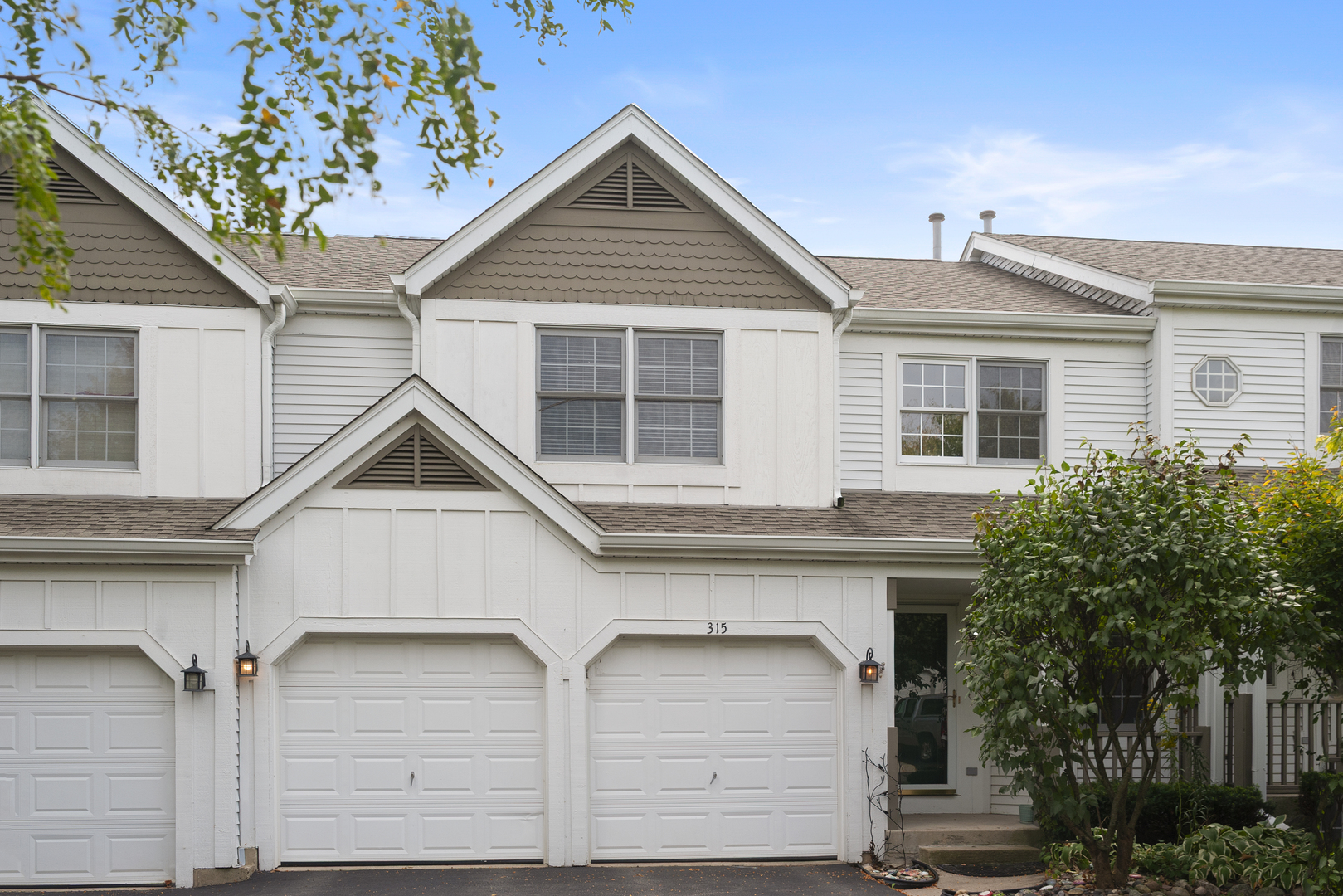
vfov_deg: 37.9
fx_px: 1306
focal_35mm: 35
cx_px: 672
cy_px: 448
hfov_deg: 54.4
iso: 320
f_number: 8
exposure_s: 1/400
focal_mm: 35
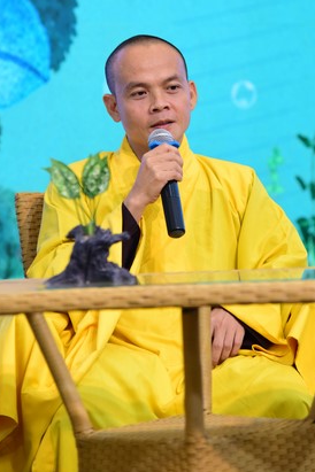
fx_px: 2494
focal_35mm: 190
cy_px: 107
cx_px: 168
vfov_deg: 10.8
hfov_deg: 7.2
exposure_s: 1/80
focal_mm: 120
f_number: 4
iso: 1000
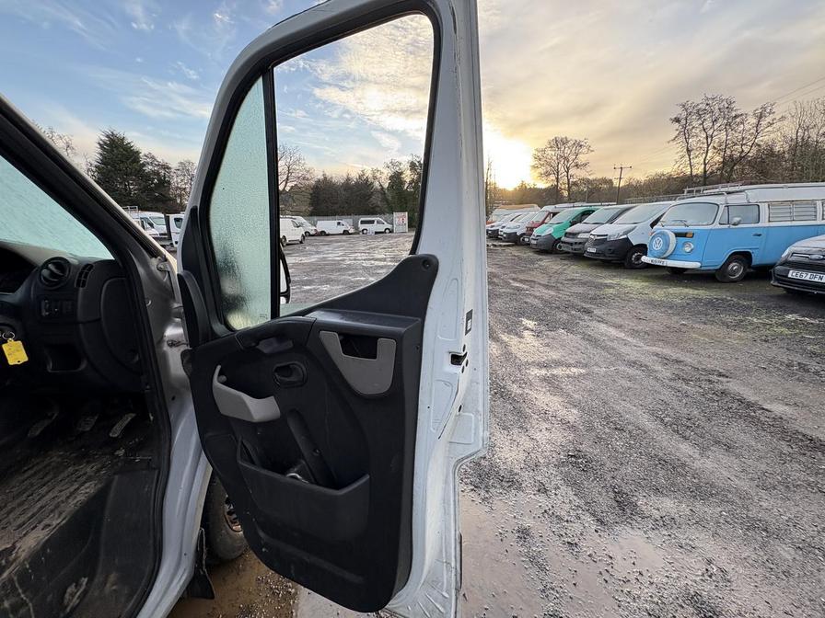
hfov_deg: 102.1
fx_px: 334
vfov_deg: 85.7
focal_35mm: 14
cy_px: 309
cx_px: 412
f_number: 2.2
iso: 40
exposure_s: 1/99
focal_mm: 2.22
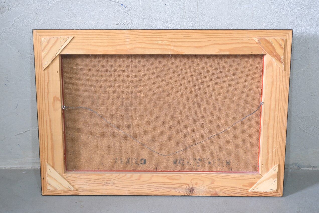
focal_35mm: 41
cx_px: 160
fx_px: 363
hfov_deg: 47.4
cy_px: 106
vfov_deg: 32.6
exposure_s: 1/40
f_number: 4
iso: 1250
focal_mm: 27.5
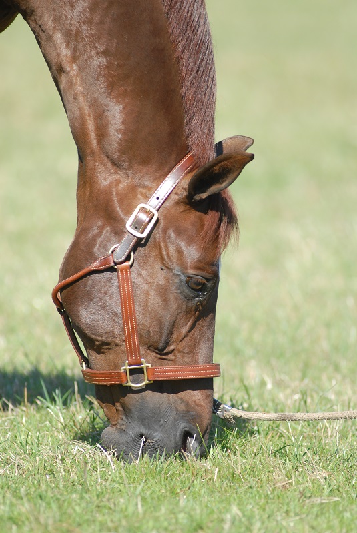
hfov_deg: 3.1
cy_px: 266
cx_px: 178
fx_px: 6679
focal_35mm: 450
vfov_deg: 4.6
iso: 320
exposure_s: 1/2000
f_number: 3.2
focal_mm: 300
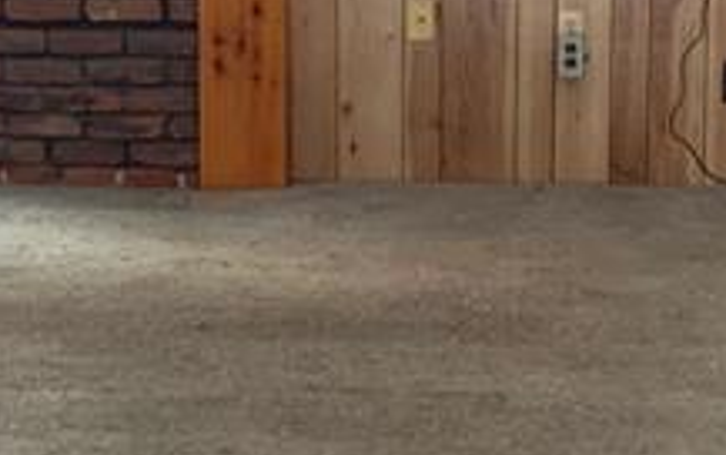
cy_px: 241
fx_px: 2871
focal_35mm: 145
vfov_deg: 9.1
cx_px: 442
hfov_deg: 14.4
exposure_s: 1/60
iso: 160
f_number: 1.8
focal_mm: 3
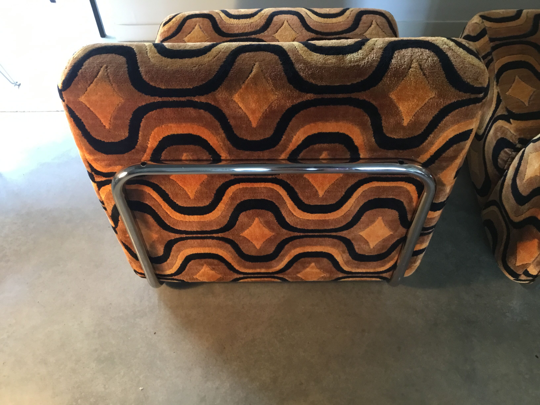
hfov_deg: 58.4
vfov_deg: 45.4
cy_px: 202
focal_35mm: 31
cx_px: 270
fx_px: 484
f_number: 2.4
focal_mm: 3.3
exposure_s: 1/33
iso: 160
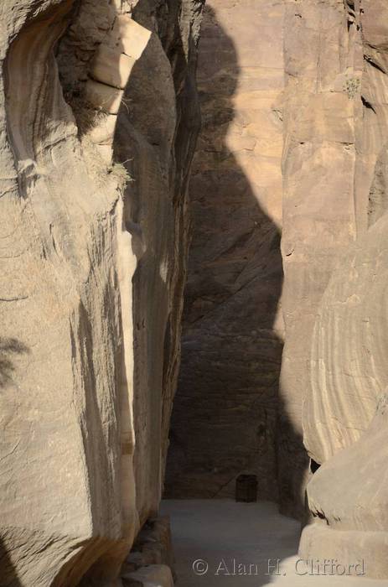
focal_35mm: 195
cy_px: 294
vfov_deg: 10.6
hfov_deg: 7.0
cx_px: 194
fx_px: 3170
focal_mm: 130
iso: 100
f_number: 5.6
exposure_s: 1/320
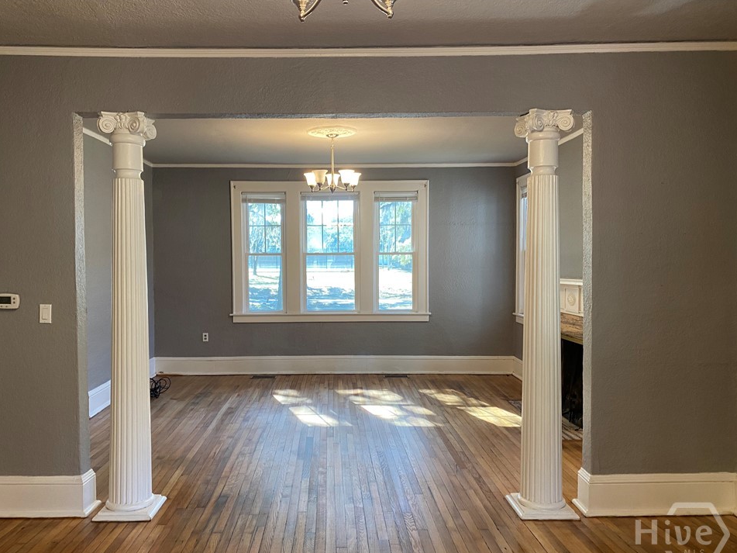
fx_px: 596
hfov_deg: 63.4
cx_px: 345
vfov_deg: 49.7
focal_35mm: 28
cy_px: 296
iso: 125
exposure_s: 1/60
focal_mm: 4.25
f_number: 1.8
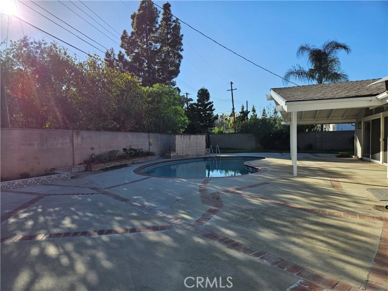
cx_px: 194
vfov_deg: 58.9
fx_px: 258
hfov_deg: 73.9
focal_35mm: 23
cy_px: 146
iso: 32
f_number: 1.8
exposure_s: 1/2000
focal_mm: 5.4
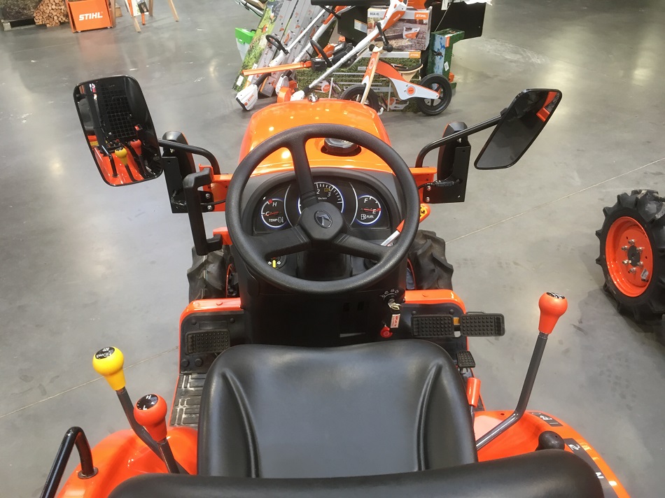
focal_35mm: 29
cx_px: 332
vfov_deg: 48.2
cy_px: 249
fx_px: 557
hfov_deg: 61.7
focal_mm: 4.15
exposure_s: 1/33
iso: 125
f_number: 2.2
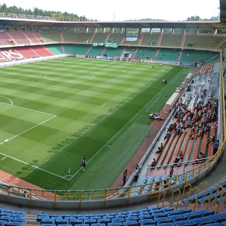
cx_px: 79
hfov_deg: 53.2
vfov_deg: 54.0
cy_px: 114
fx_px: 222
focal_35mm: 30
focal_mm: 4.1
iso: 125
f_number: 4
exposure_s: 1/200
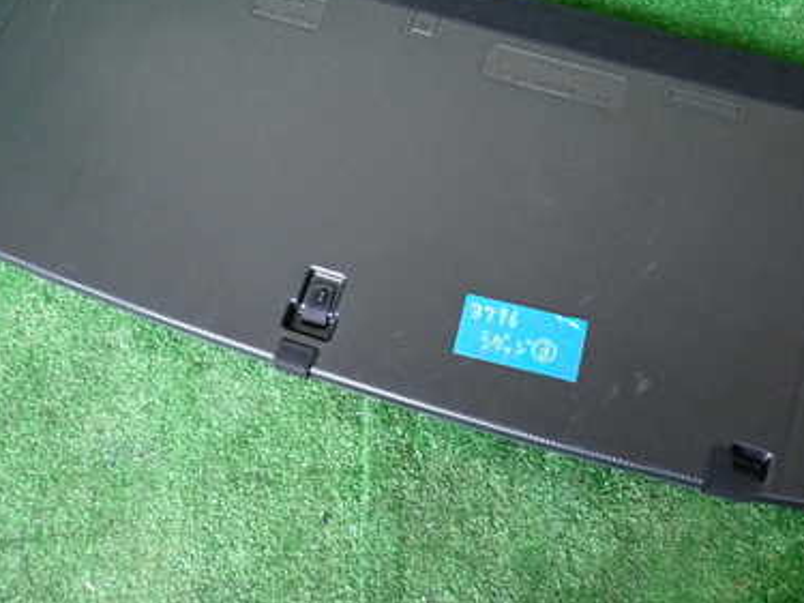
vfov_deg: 35.7
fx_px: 929
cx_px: 416
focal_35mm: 40
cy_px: 212
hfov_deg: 46.8
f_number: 2
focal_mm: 4.5
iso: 640
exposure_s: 1/30
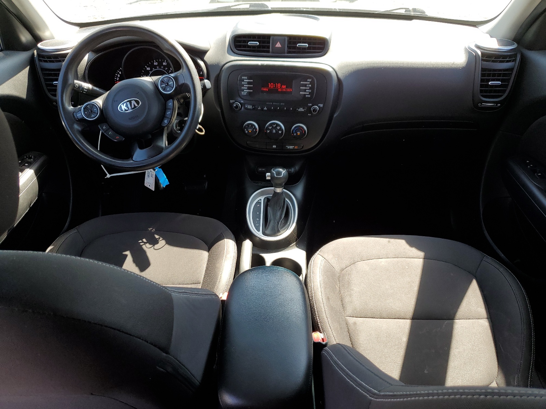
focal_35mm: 26
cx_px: 273
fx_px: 410
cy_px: 204
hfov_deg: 67.3
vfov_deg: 53.1
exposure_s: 1/222
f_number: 1.5
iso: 50
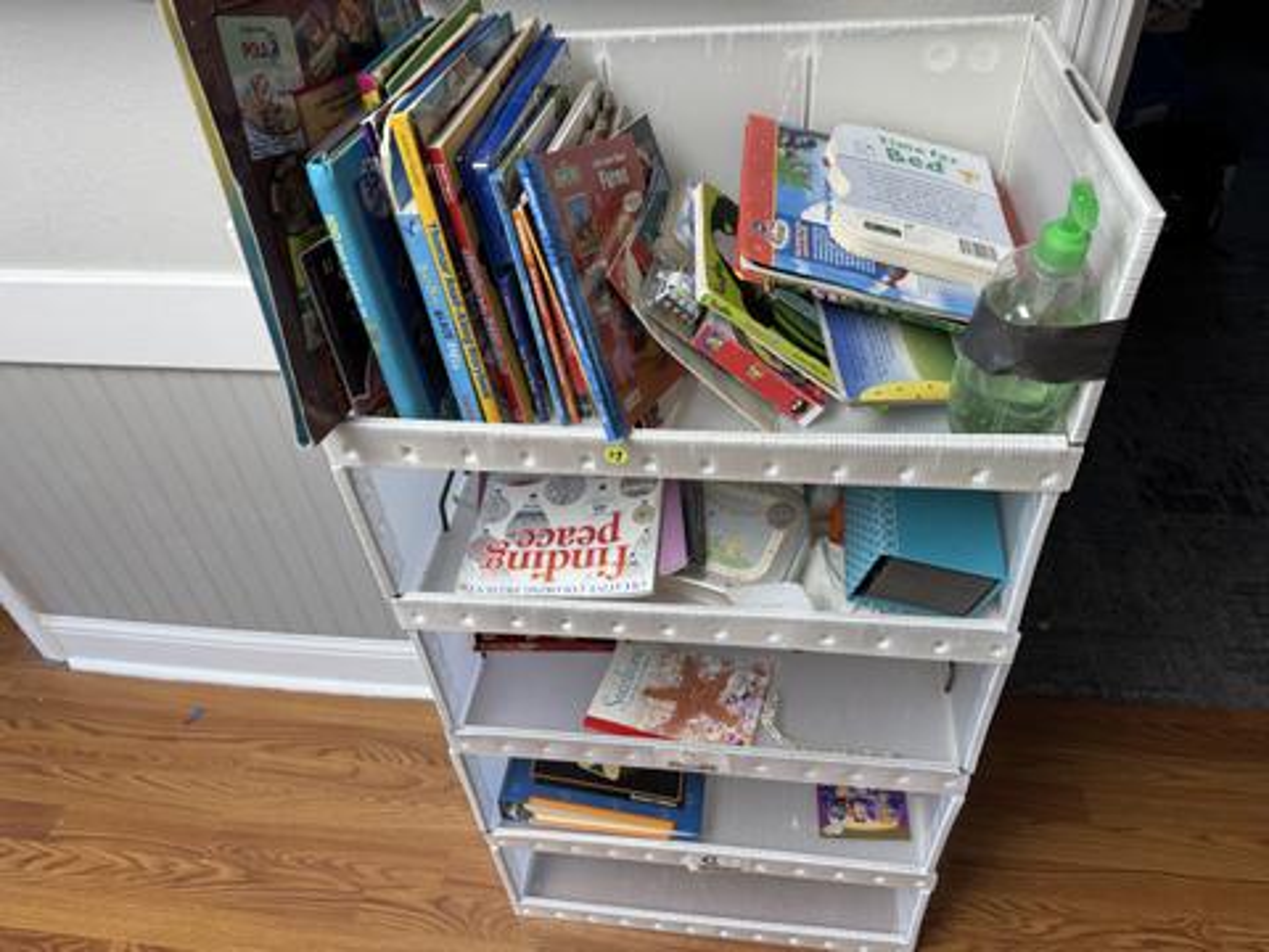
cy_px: 476
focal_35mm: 24
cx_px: 634
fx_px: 880
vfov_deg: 56.8
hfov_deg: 71.6
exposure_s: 1/120
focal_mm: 6.76
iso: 160
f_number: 1.78
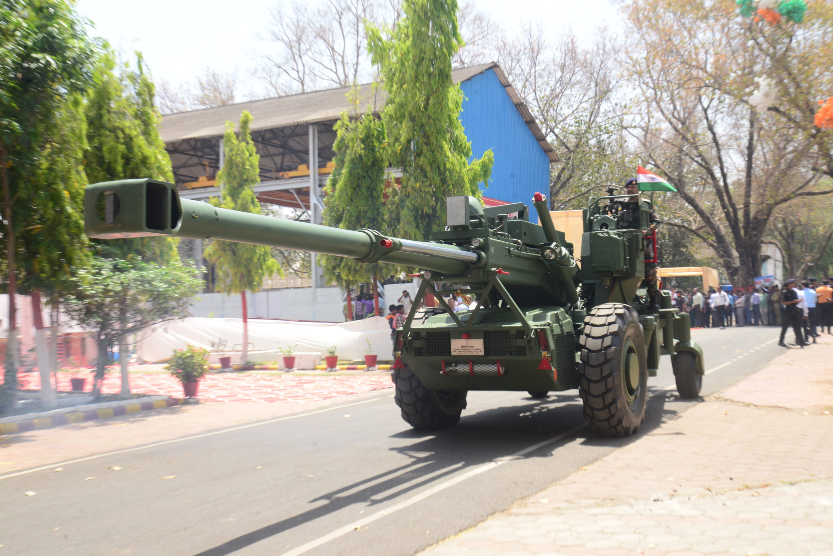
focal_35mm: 48
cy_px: 278
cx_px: 416
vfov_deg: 28.1
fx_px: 1111
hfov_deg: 41.1
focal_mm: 48
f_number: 13
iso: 500
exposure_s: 1/200
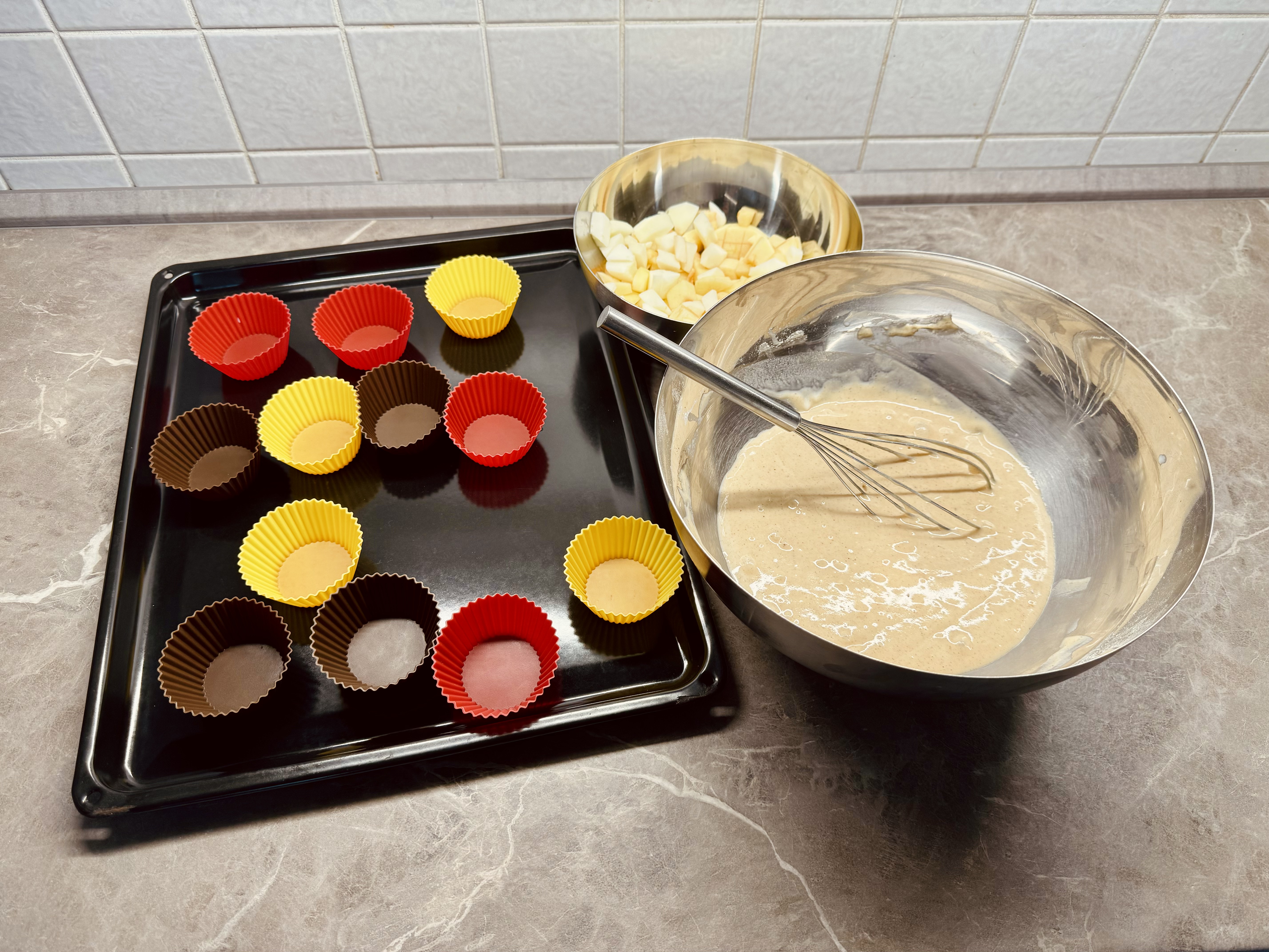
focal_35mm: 24
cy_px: 476
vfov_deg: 56.8
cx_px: 634
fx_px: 880
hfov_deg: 71.6
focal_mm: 6.86
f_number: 1.78
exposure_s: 1/100
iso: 64
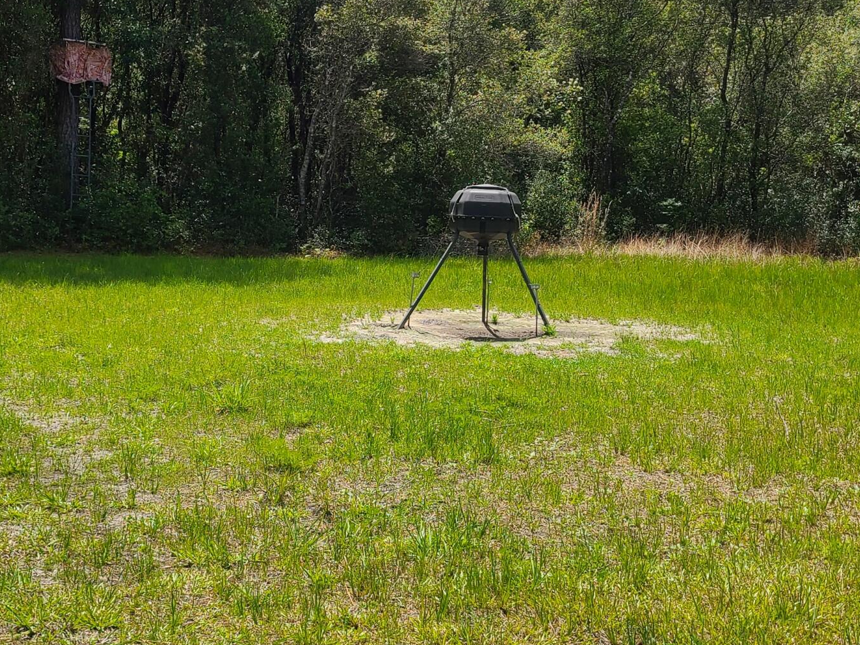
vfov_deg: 25.2
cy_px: 385
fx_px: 1441
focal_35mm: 58
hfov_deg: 33.1
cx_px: 354
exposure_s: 1/1645
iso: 40
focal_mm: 5.4
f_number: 1.8
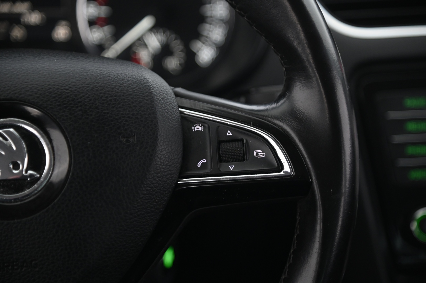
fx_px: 1419
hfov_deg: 17.1
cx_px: 213
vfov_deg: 11.4
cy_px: 142
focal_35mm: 120
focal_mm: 120
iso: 2000
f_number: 4
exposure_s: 1/15
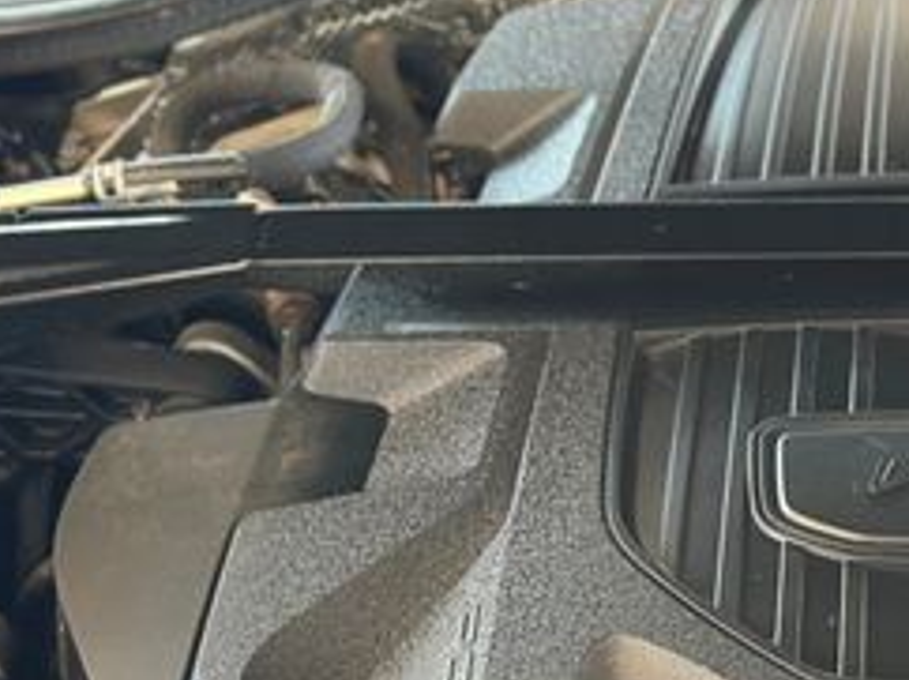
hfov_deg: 15.2
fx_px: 3332
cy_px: 511
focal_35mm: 127
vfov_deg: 11.6
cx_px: 943
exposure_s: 1/40
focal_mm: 6.86
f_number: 1.78
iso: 320
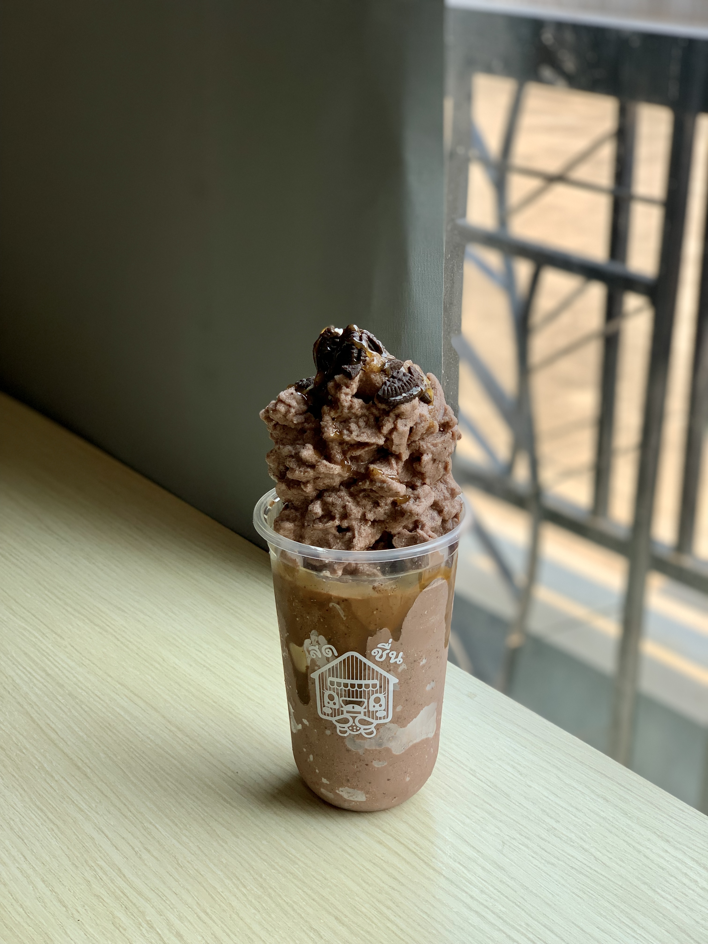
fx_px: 1418
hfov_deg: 28.0
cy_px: 472
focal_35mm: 52
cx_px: 354
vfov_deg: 36.8
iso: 20
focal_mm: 6
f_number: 2.4
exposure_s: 1/122
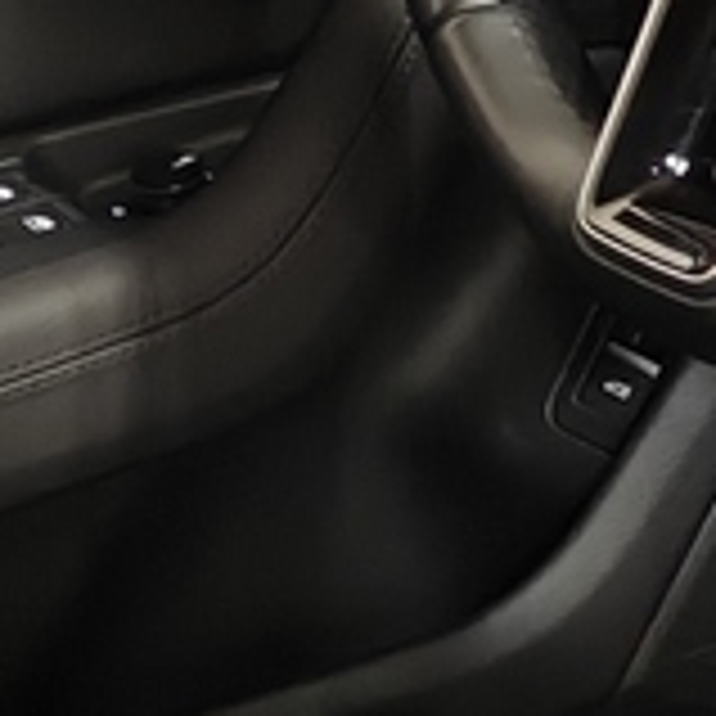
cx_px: 2918
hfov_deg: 6.2
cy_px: 946
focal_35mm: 232
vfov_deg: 7.5
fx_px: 5429
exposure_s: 1/33
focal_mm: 5.59
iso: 160
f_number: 1.8
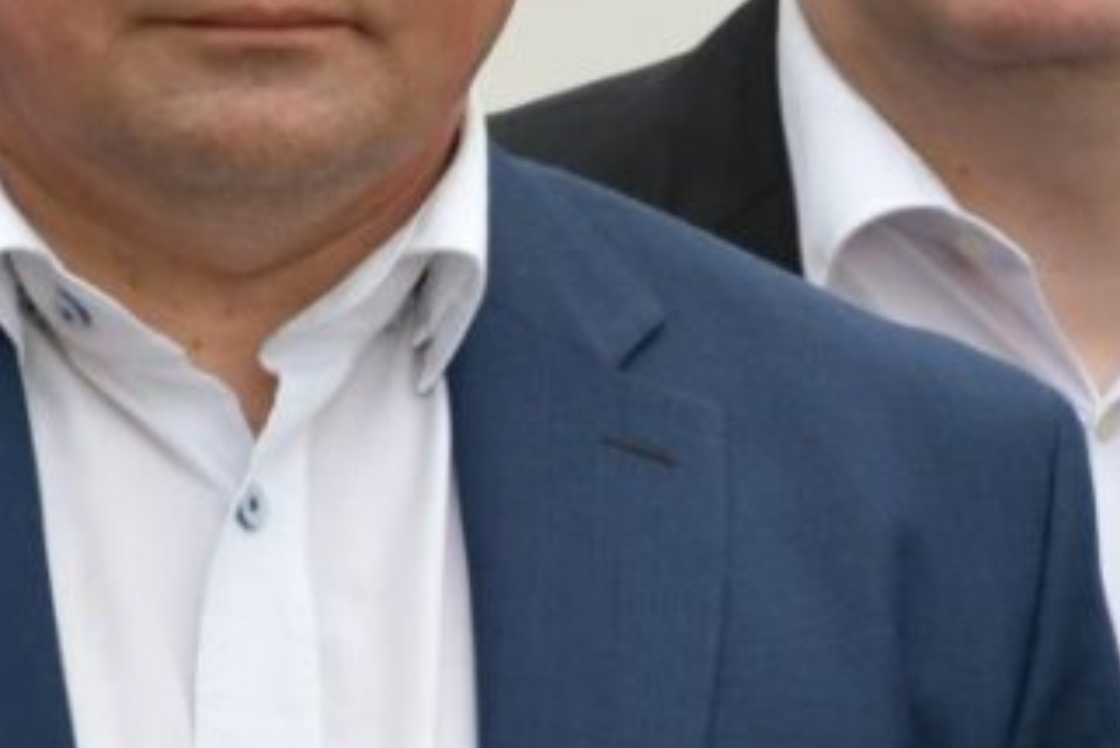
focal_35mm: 657
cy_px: 518
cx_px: 880
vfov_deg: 2.1
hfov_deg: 3.1
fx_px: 20448
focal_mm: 112
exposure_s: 1/250
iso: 220
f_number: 5.6
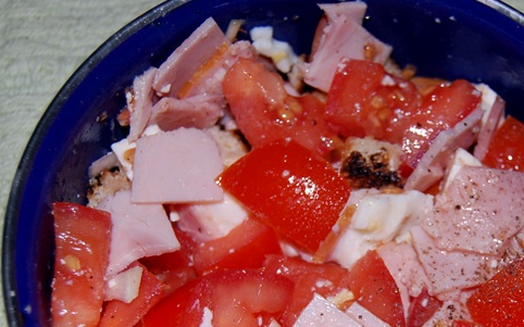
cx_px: 376
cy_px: 273
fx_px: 1014
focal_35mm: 71
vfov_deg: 18.1
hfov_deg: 28.7
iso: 200
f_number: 5
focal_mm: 28
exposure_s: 1/80
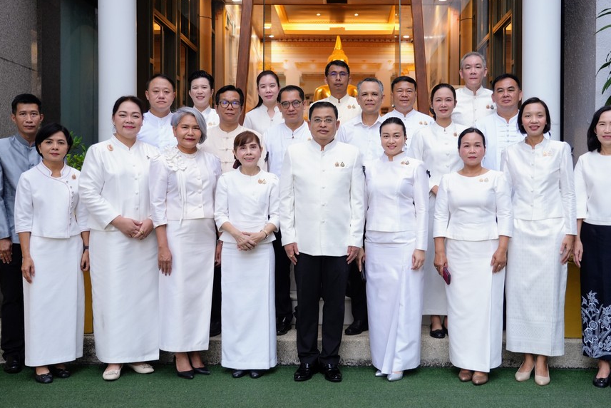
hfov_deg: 45.3
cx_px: 338
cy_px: 189
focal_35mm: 43
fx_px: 730
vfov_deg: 31.2
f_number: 4
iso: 1000
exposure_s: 1/160
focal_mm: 36
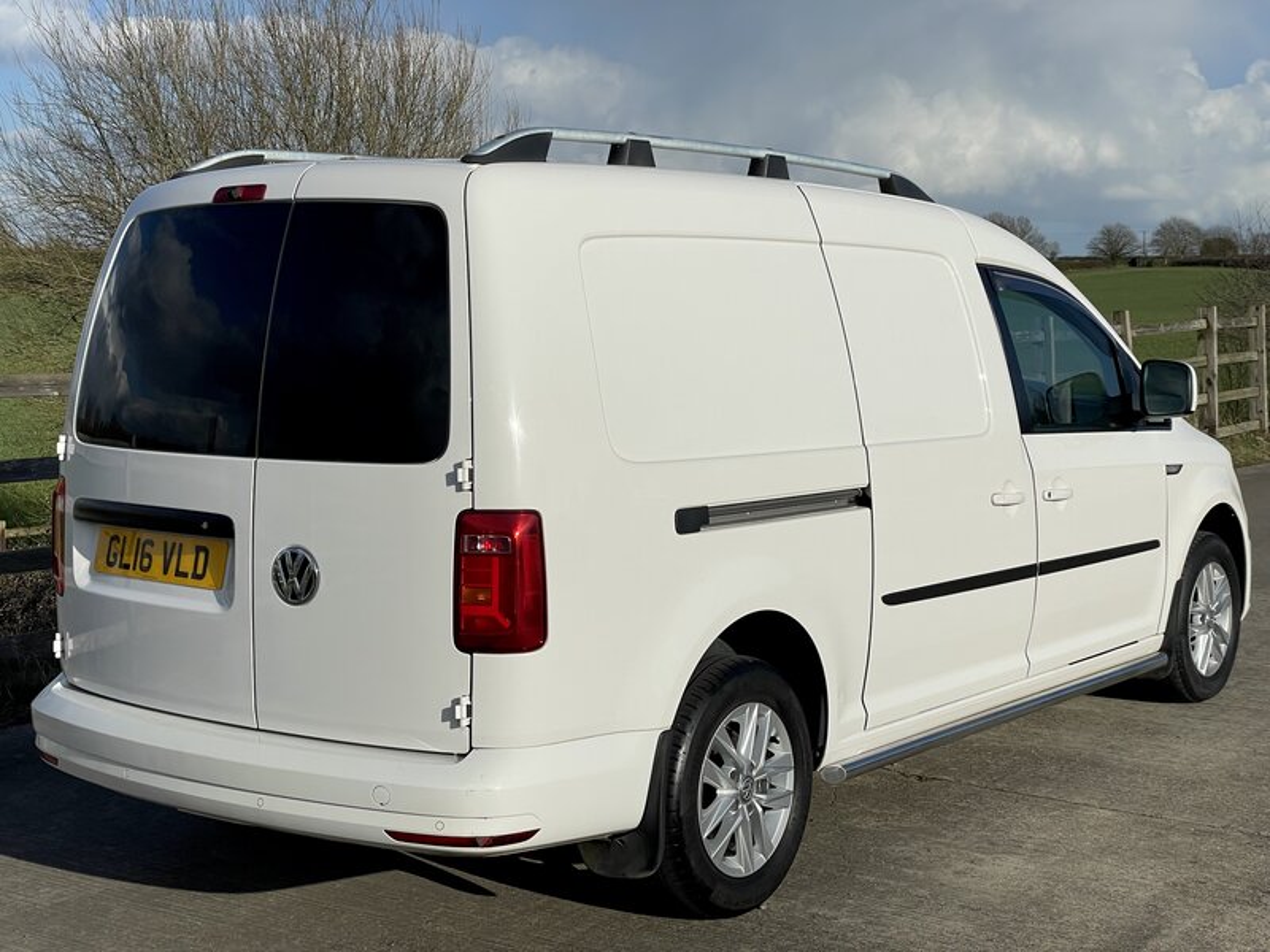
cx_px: 635
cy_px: 476
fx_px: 1908
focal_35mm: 52
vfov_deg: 28.0
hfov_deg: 36.8
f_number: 2
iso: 25
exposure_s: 1/5319
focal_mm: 6
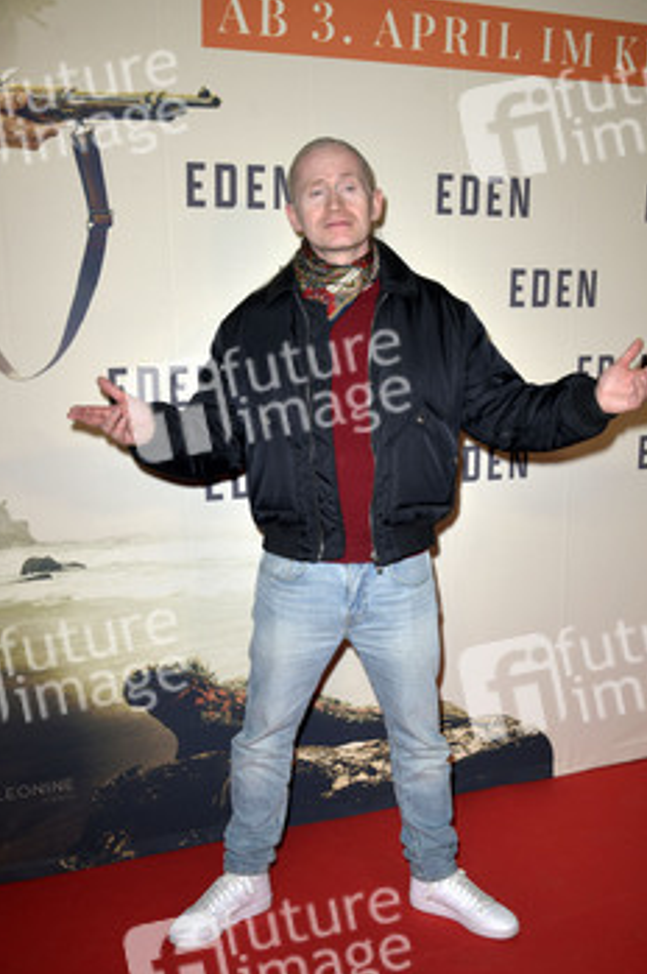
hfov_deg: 34.1
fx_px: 1053
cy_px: 536
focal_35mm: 39
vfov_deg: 49.5
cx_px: 349
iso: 250
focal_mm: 34
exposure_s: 1/250
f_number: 5.6
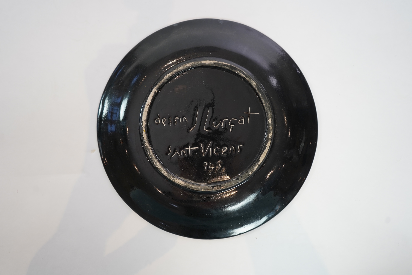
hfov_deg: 60.3
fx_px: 355
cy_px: 138
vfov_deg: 42.3
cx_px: 206
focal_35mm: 31
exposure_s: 1/60
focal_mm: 31
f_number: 5
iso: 800
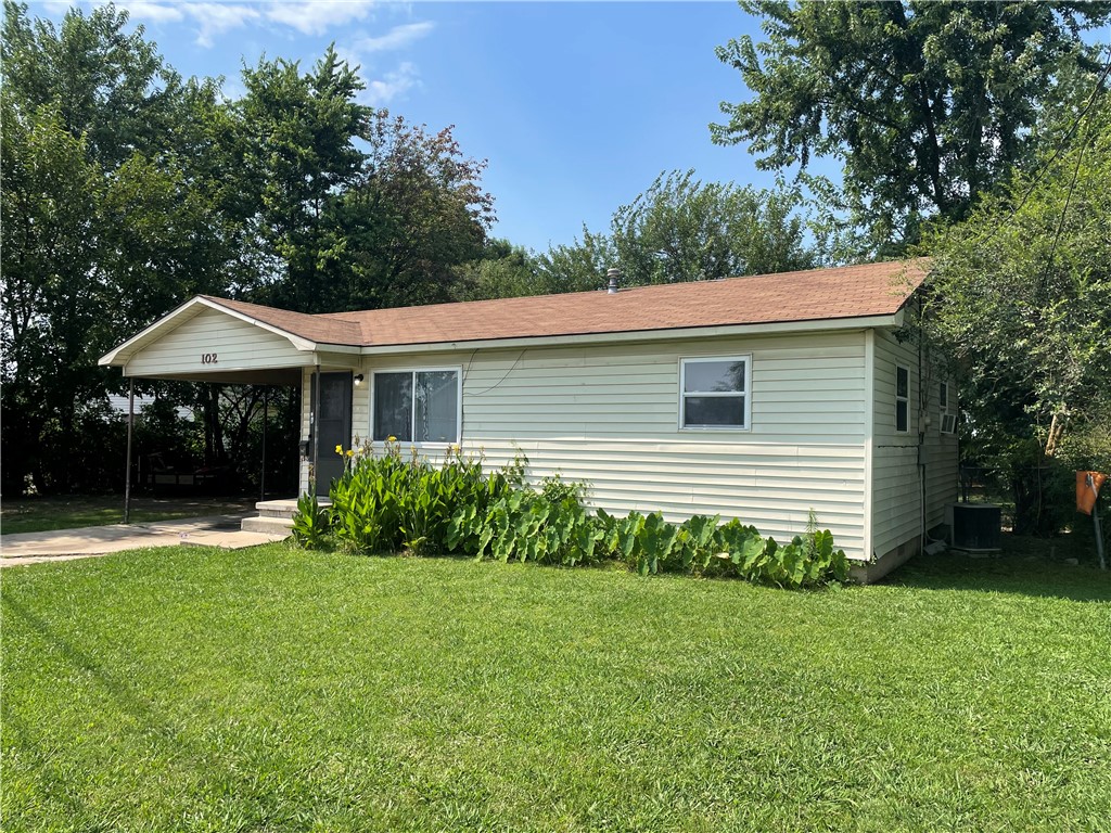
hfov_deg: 67.3
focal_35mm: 26
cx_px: 556
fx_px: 834
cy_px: 416
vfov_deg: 53.1
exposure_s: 1/2747
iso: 32
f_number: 1.6
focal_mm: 4.2
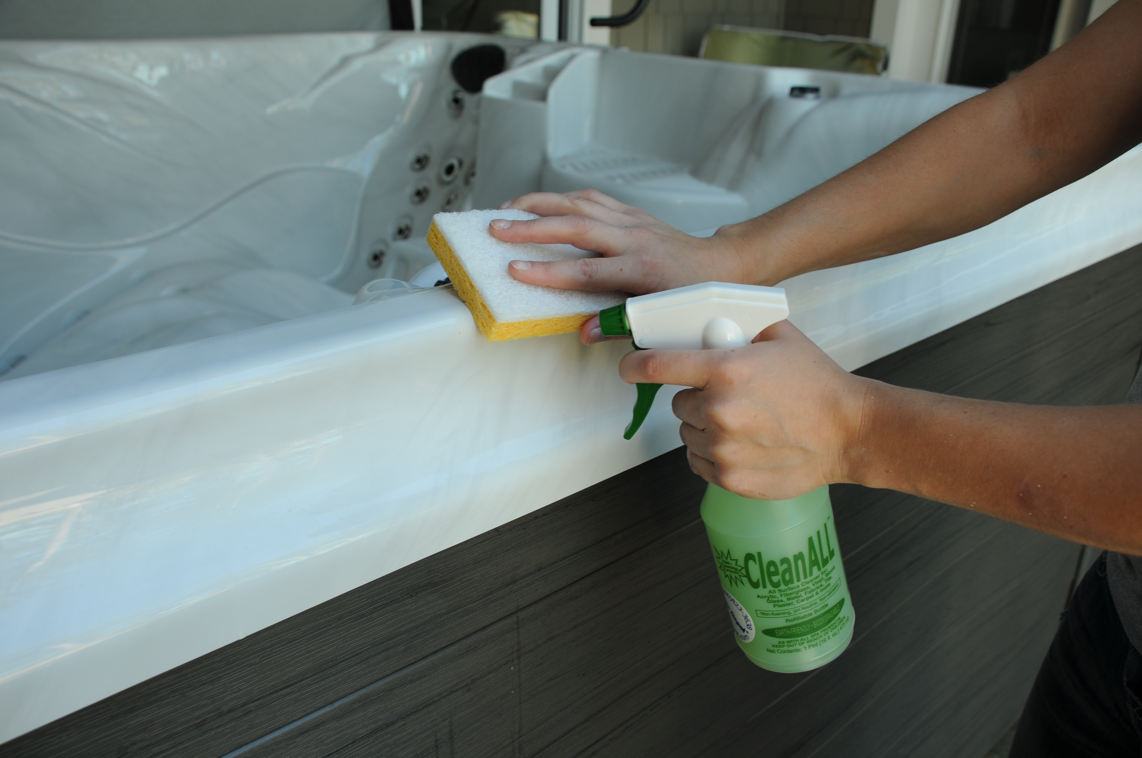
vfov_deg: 43.5
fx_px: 951
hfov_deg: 62.0
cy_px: 379
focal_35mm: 30
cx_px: 571
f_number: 4.5
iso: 200
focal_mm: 20
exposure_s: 1/80
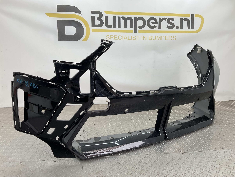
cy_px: 88
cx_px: 118
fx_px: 197
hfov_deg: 61.7
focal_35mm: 29
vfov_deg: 48.2
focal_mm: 3
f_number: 1.8
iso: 20
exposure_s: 1/120
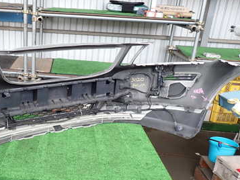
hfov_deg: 43.5
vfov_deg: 34.2
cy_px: 110
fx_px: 291
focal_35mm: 42
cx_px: 63
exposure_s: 1/100
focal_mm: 4.5
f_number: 2.8
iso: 100
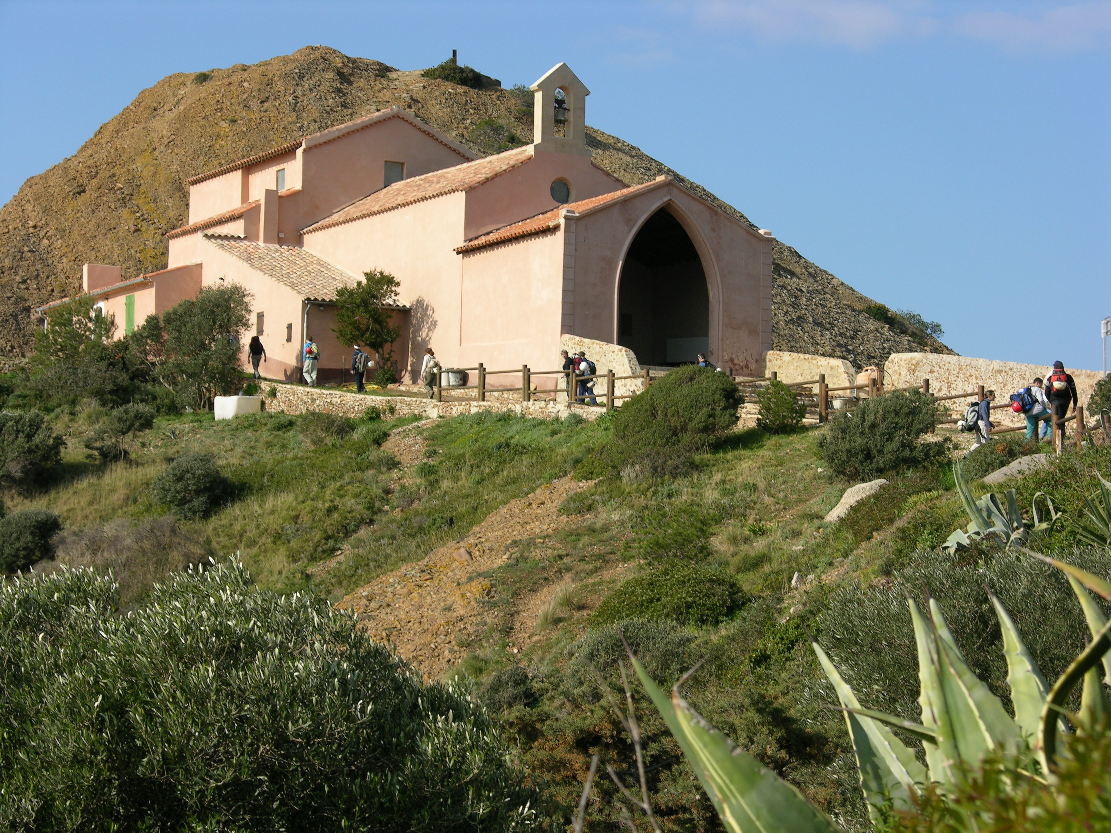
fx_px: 3209
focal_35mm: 100
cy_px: 416
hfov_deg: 19.6
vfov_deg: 14.8
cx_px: 556
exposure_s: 1/357
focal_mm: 25.4
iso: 50
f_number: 5.1
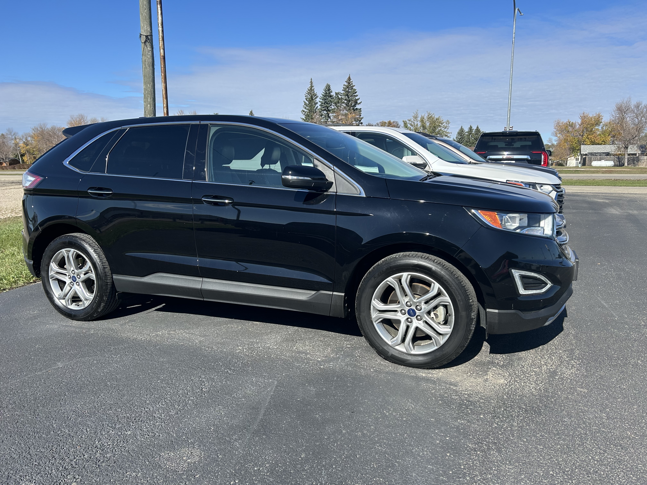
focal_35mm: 26
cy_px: 242
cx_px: 324
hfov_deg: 67.3
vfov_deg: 53.1
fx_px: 486
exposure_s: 1/3165
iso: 50
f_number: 1.5
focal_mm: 5.7
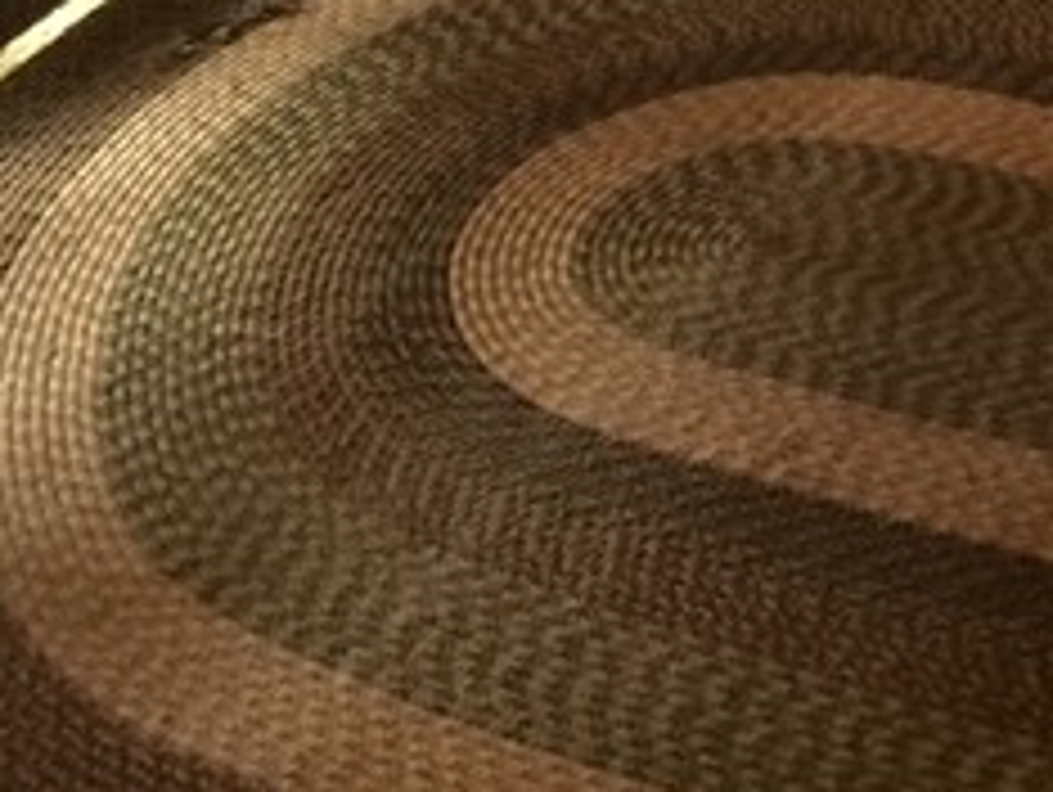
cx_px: 1004
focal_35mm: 99
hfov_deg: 19.4
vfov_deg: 14.2
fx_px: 3015
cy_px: -333
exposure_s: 1/4
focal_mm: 4.15
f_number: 2.2
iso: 80
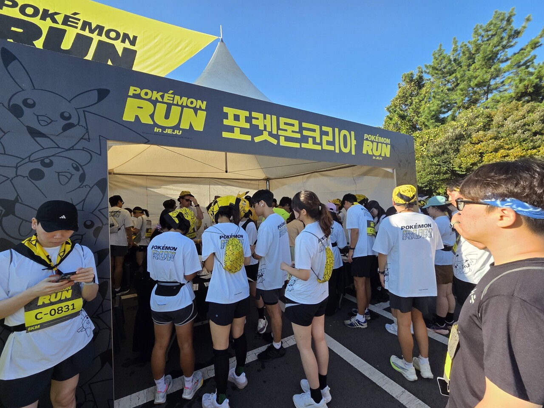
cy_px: 204
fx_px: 204
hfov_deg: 106.2
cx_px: 272
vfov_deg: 89.9
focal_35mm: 13
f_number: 2.2
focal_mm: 2.2
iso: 50
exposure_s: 1/955
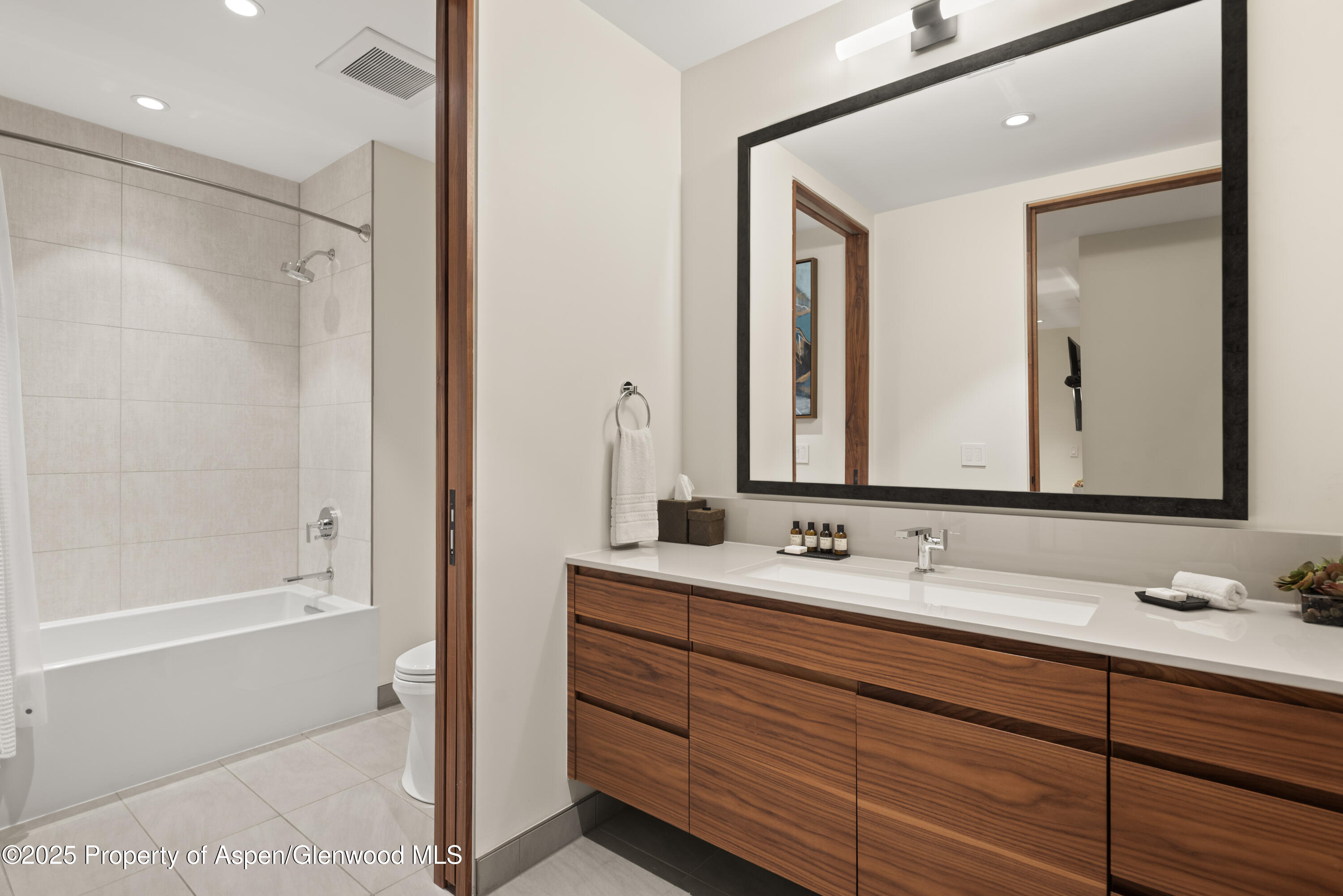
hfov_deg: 86.9
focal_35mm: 19
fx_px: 709
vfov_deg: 64.6
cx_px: 672
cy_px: 448
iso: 500
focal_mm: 19
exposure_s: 1/3
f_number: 7.1
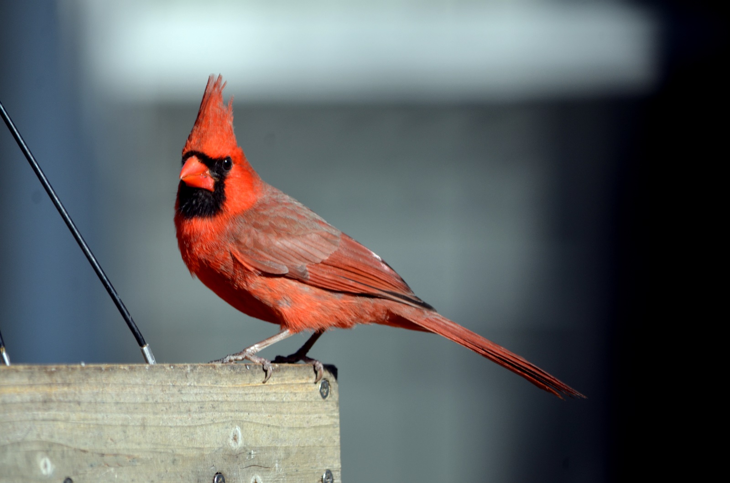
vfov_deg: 3.0
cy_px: 242
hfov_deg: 4.6
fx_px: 9104
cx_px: 365
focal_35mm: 450
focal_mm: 300
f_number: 5.6
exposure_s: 1/500
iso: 220
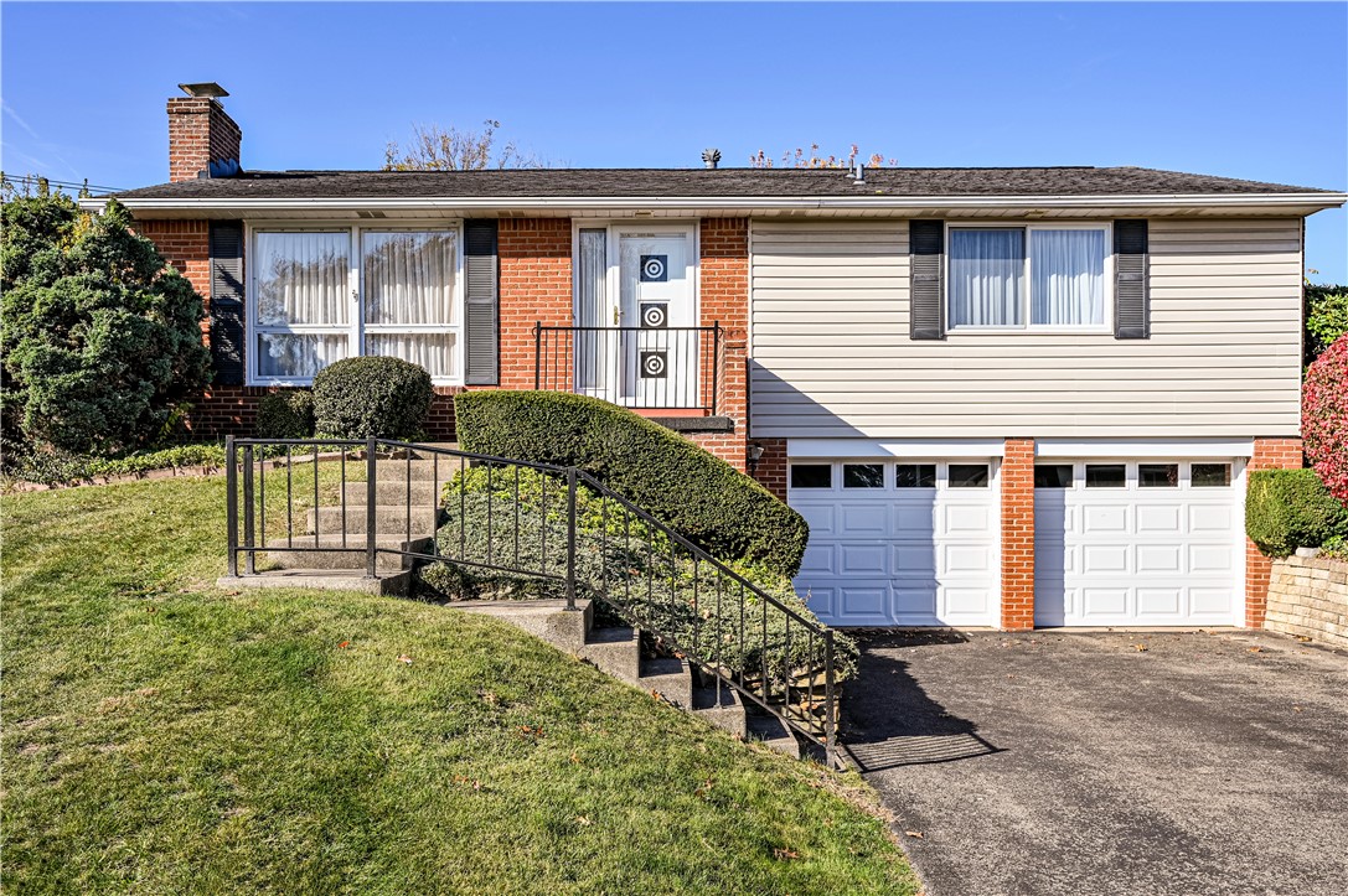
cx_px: 674
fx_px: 1085
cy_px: 448
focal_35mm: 29
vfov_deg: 44.9
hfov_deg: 63.7
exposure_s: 1/200
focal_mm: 29
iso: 100
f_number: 8
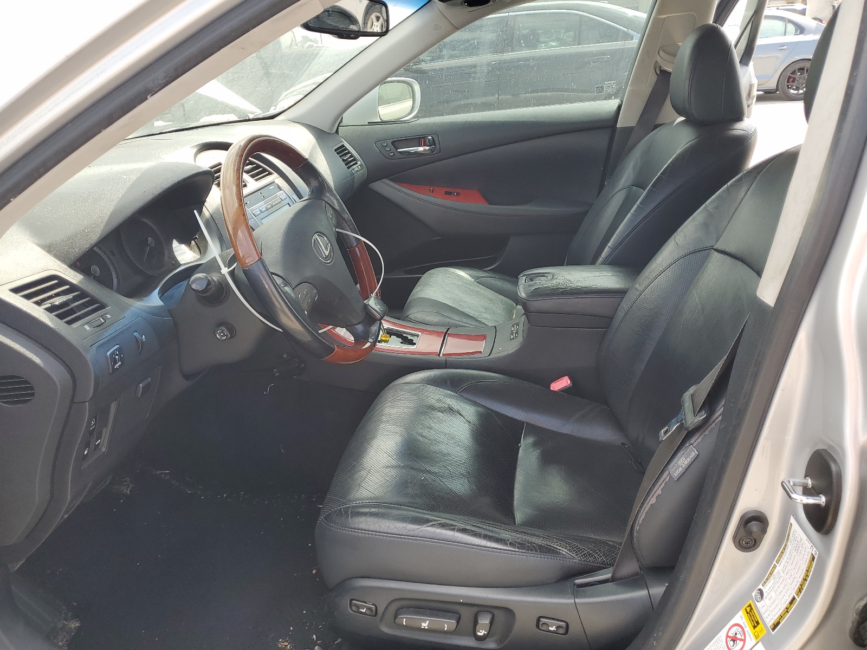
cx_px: 434
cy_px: 325
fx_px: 651
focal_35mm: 26
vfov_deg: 53.1
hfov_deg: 67.3
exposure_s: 1/435
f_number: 1.5
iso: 50
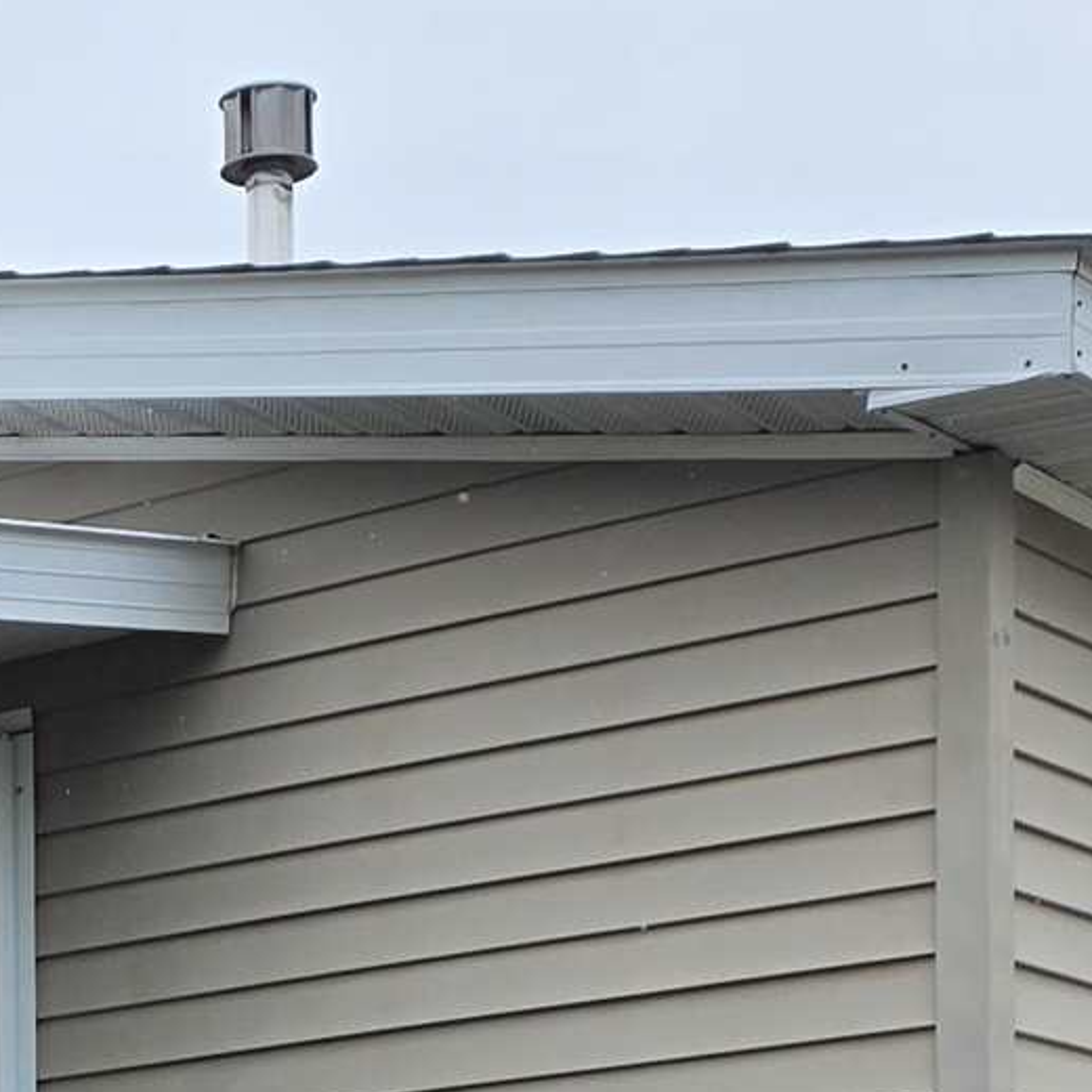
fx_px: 4283
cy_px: 1741
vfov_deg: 13.5
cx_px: -284
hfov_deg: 14.0
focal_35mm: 120
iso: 80
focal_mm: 6.3
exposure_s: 1/2169
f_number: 1.7
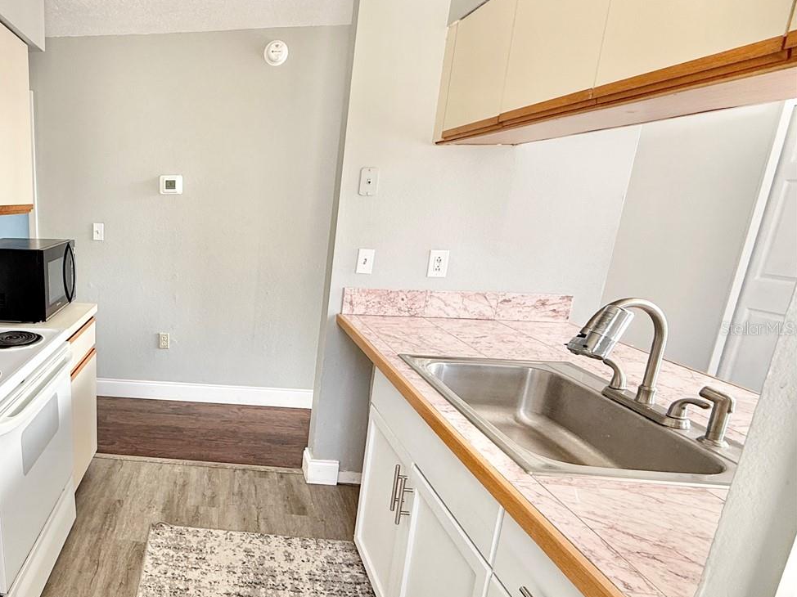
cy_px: 328
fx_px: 529
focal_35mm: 23
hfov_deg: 66.1
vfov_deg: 58.7
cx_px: 143
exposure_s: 1/99
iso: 80
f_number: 2.2
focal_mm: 2.22
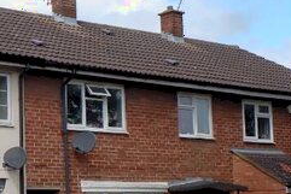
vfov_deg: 15.5
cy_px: 179
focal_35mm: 87
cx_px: -81
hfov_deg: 21.3
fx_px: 704
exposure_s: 1/400
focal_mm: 20.1
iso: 400
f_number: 10
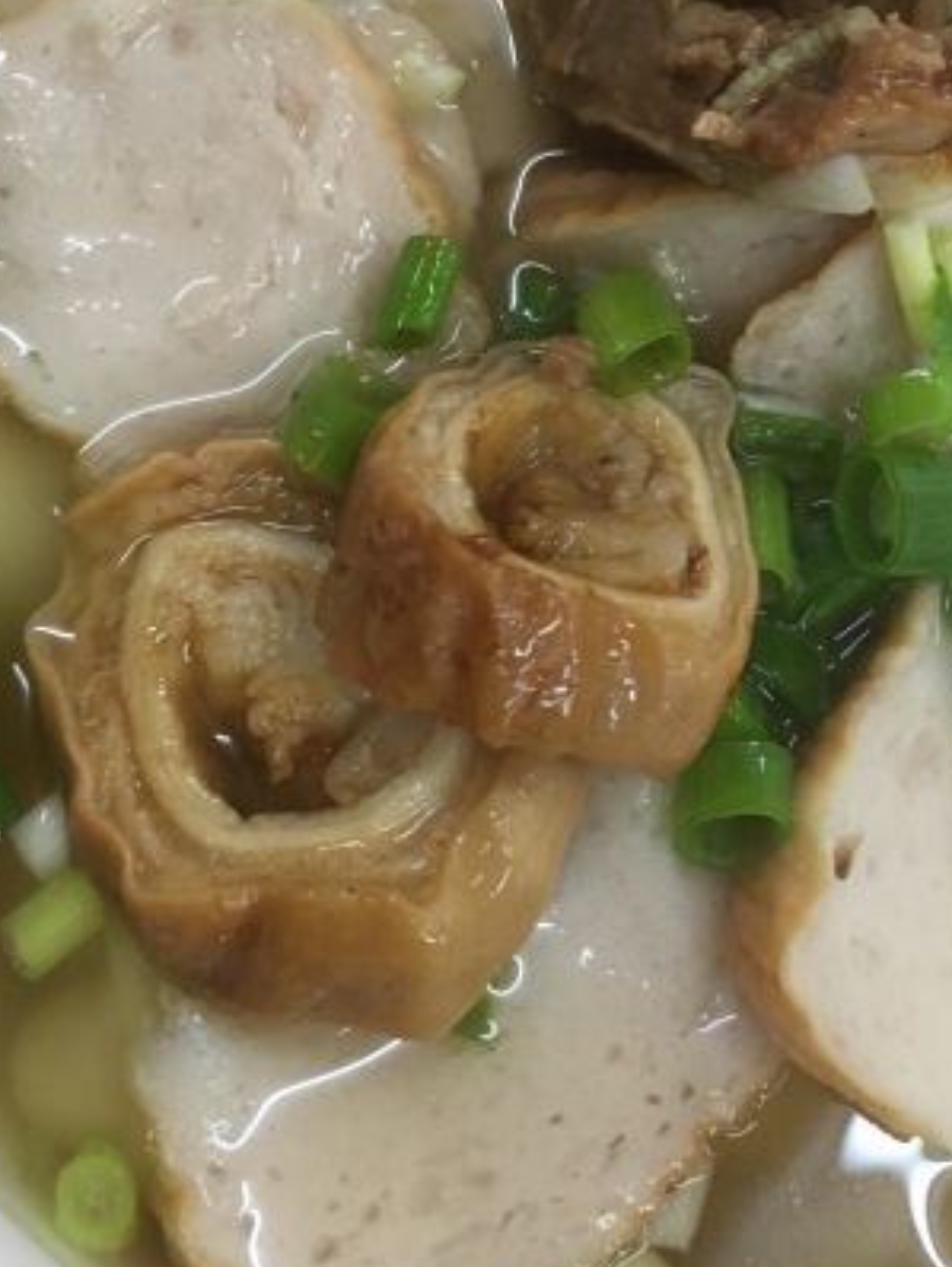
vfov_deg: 37.1
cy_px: 436
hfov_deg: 28.3
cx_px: 686
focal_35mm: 51
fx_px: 1868
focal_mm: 4.15
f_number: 2.2
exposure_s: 1/33
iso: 160
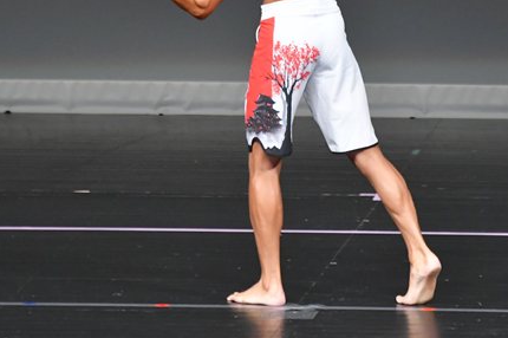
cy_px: 39
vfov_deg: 2.2
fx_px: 8770
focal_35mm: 622
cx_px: 360
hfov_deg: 3.3
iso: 4000
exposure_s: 1/400
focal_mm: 230
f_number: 5.6
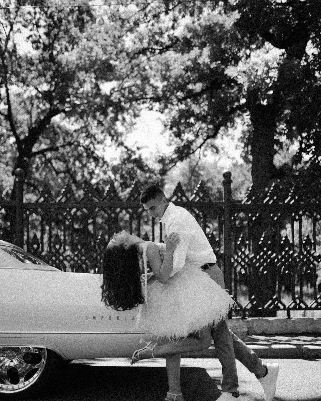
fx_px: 475
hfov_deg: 37.3
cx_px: 159
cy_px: 242
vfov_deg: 45.5
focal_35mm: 40
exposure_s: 1/3200
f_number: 1.4
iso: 100
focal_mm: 35
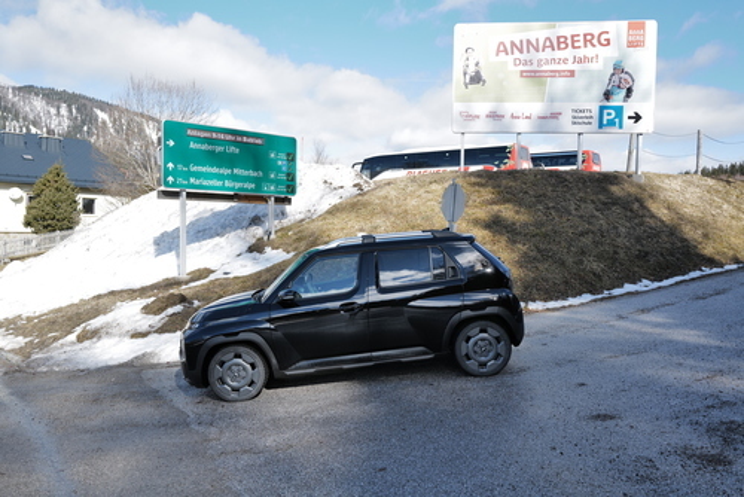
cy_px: 248
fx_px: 579
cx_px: 372
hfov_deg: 65.4
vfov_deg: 46.5
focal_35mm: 28
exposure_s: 1/200
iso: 100
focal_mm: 28
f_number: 5.6
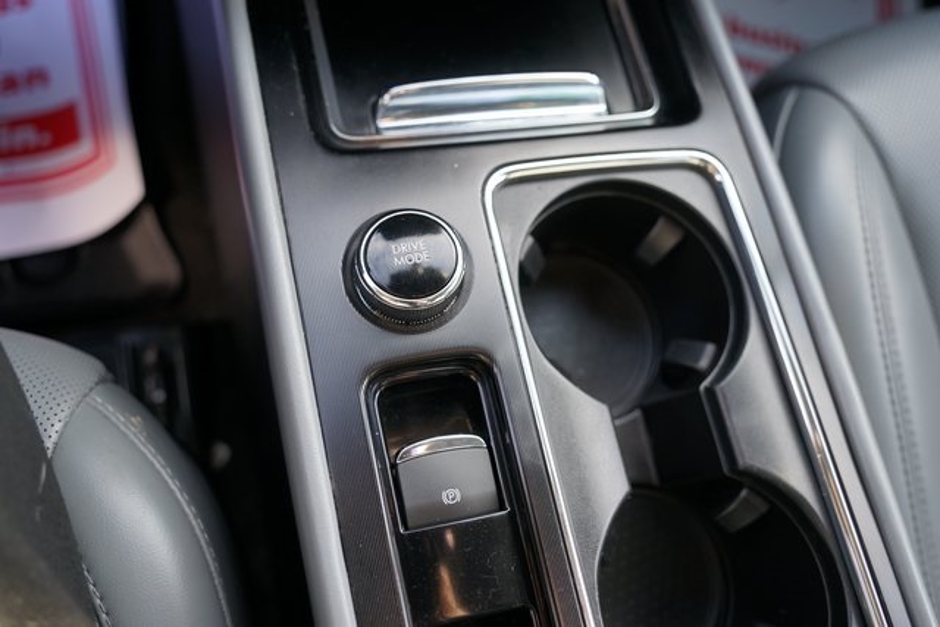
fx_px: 810
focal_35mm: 31
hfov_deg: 60.3
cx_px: 470
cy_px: 314
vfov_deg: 42.3
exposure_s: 1/60
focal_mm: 31
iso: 200
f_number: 4
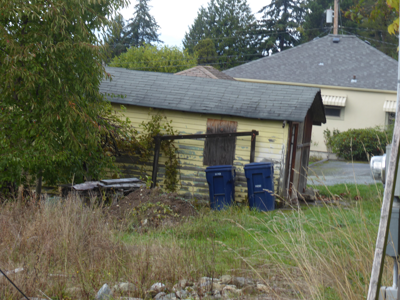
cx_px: 200
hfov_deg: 14.6
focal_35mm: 135
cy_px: 150
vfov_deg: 11.0
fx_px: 1560
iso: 80
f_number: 5.3
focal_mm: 24.2
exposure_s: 1/60
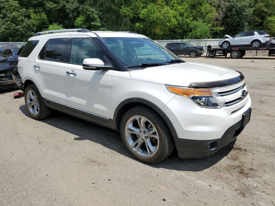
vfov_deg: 53.1
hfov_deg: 67.3
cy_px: 103
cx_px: 138
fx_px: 207
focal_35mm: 26
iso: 50
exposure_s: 1/5000
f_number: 1.5
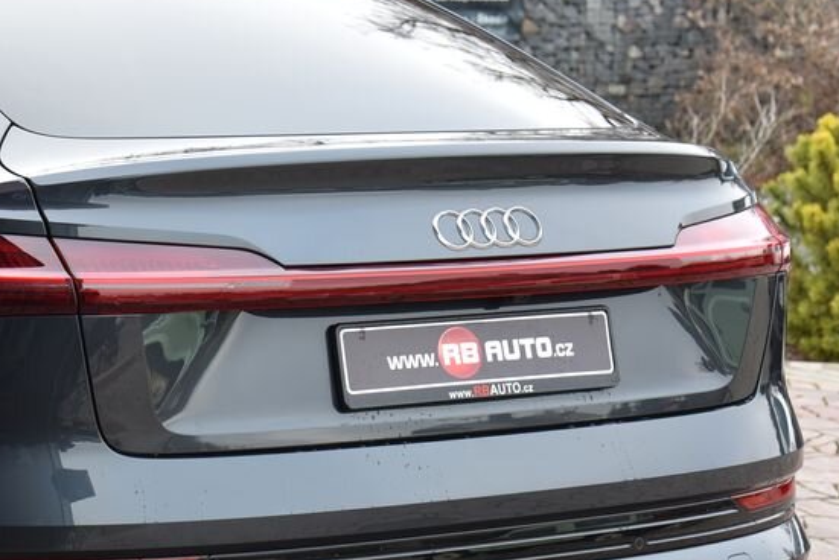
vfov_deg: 14.7
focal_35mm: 93
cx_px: 73
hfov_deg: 21.4
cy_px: 377
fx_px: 2168
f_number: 5
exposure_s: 1/100
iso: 500
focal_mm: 50
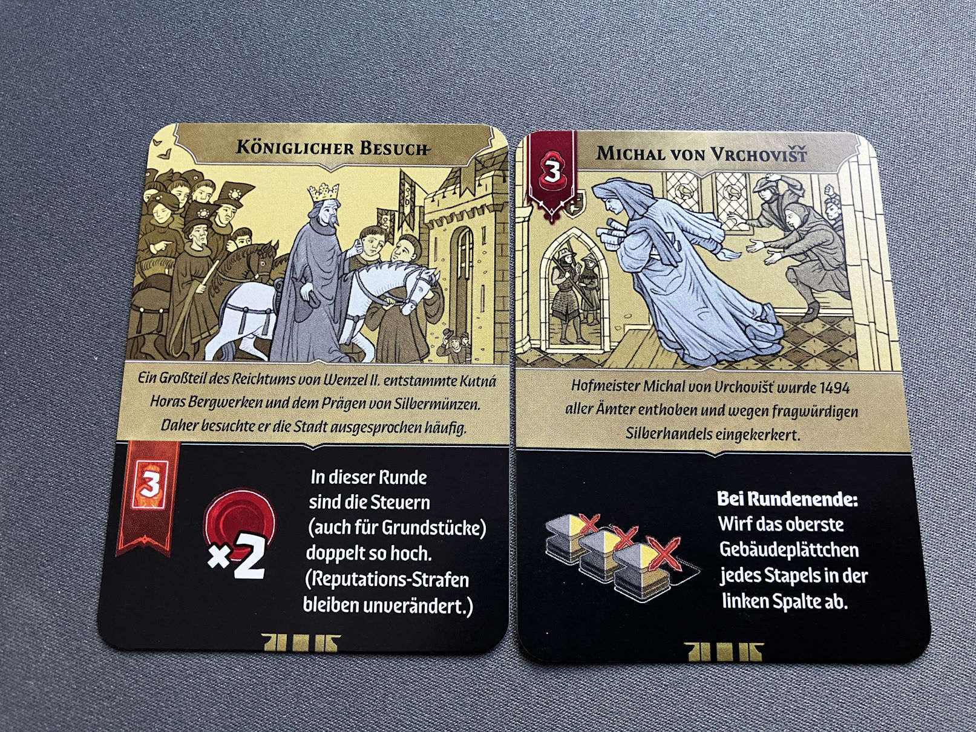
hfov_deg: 63.4
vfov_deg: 49.8
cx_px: 488
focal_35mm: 28
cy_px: 366
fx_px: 790
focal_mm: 3.99
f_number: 1.8
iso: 100
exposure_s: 1/60
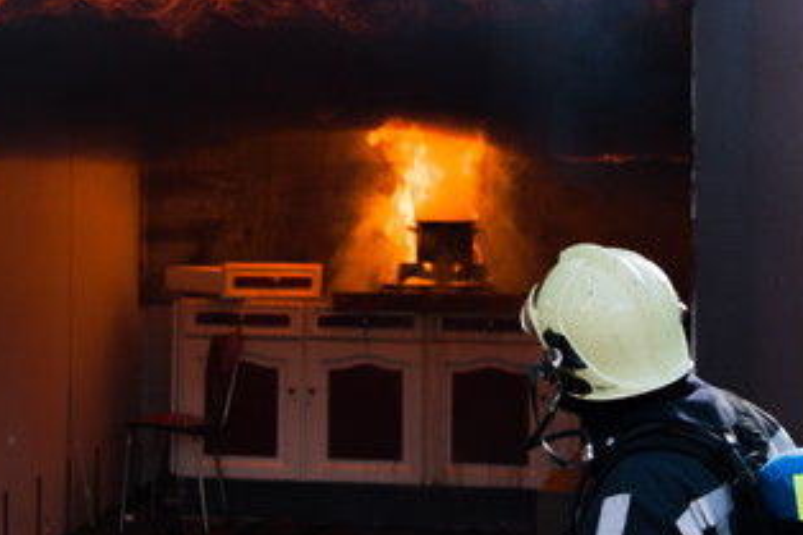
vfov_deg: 12.7
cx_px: 235
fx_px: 2403
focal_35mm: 108
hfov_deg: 18.9
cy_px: 132
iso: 100
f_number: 5
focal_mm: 45
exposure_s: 1/80
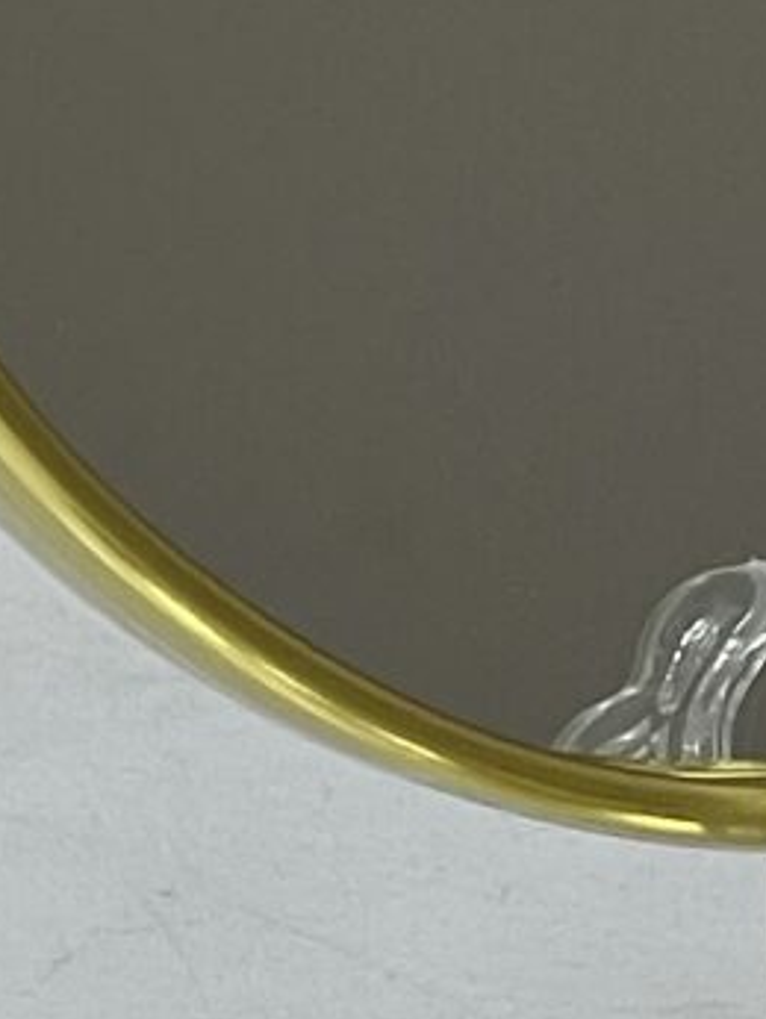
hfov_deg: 2.6
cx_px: 1774
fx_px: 16767
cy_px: -533
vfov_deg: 3.5
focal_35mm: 569
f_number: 2.8
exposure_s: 1/100
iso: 40
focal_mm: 9
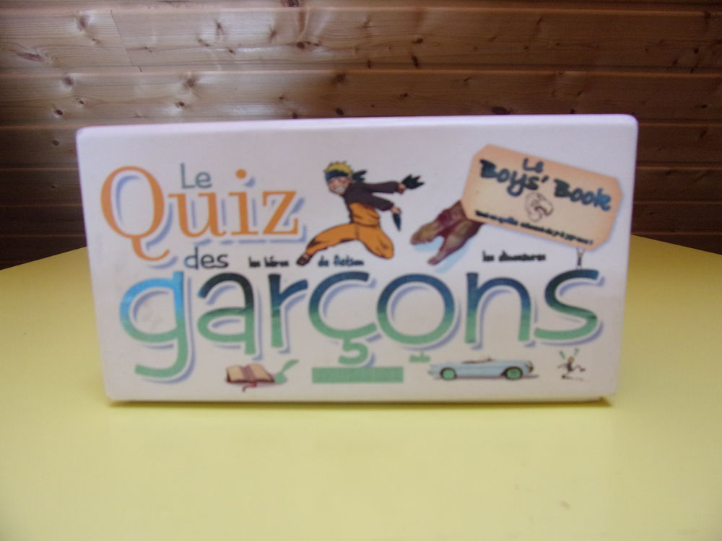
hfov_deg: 71.6
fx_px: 501
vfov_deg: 56.8
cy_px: 270
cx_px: 361
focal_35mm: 24
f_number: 3.3
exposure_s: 1/17
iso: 214
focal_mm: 4.3
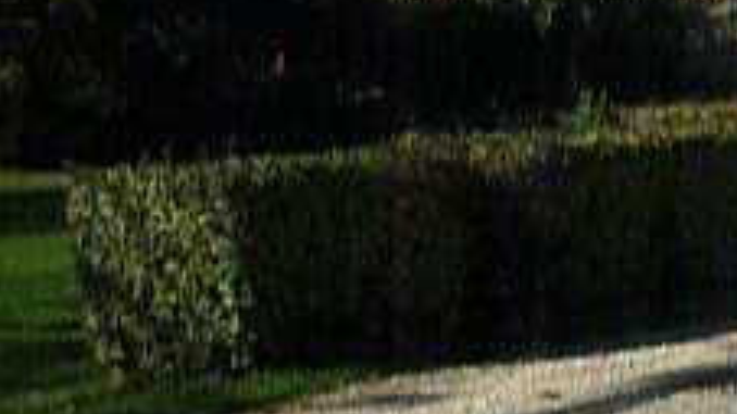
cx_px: 1040
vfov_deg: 11.8
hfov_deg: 18.9
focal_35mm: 102
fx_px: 1993
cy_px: 134
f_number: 8
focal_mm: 5.5
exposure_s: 1/1300
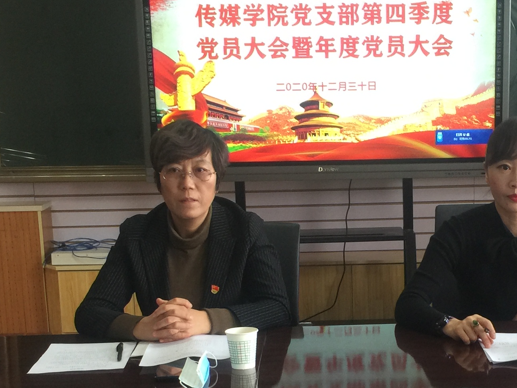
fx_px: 1090
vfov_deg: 19.9
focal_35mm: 73
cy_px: 329
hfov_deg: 26.4
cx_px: 371
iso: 50
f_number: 2.2
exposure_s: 1/17
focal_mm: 4.15
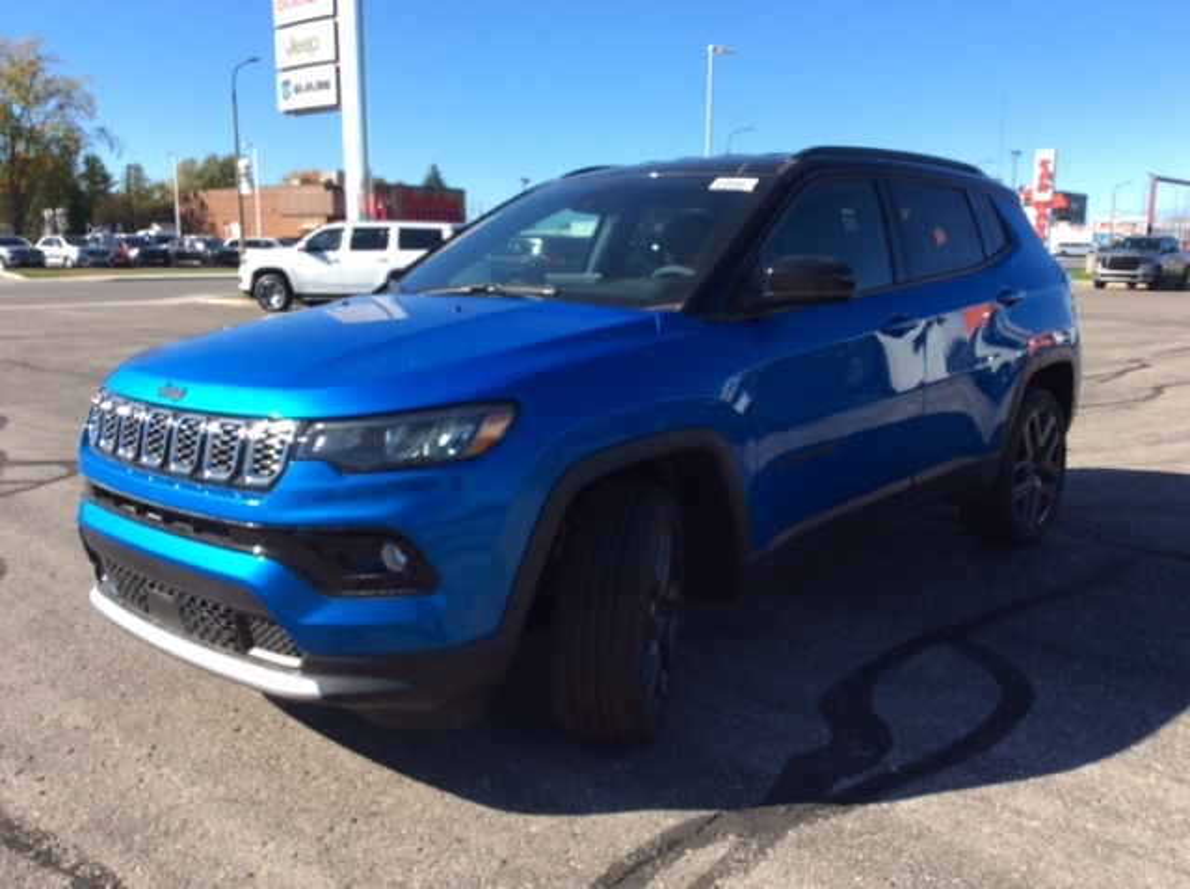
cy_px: 444
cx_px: 595
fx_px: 1098
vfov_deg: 44.1
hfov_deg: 56.9
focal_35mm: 32
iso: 32
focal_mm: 3.3
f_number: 2.4
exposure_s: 1/907
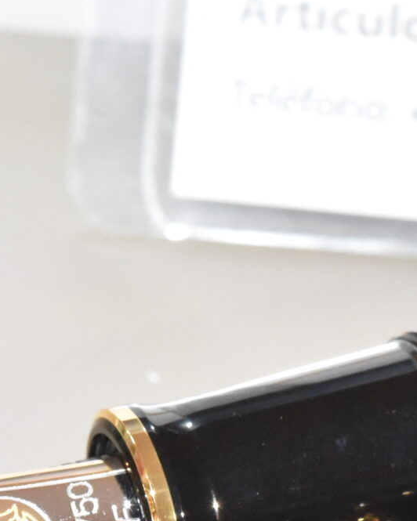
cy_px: 640
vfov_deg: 8.8
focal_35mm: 217
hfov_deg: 7.1
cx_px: 232
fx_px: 3348
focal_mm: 60
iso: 12800
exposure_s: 1/40
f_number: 20
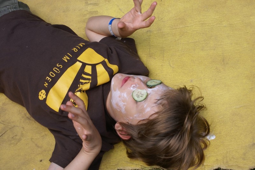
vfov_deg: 20.2
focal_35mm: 68
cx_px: 128
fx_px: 479
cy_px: 85
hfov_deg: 29.8
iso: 100
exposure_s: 1/125
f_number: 8
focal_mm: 45
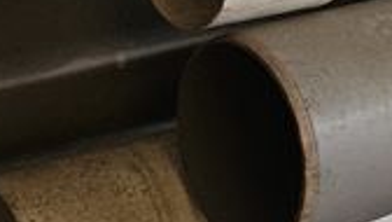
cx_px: 609
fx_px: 1551
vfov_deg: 8.0
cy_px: -129
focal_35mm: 149
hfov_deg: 13.5
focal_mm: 5.4
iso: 640
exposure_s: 1/25
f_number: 1.8
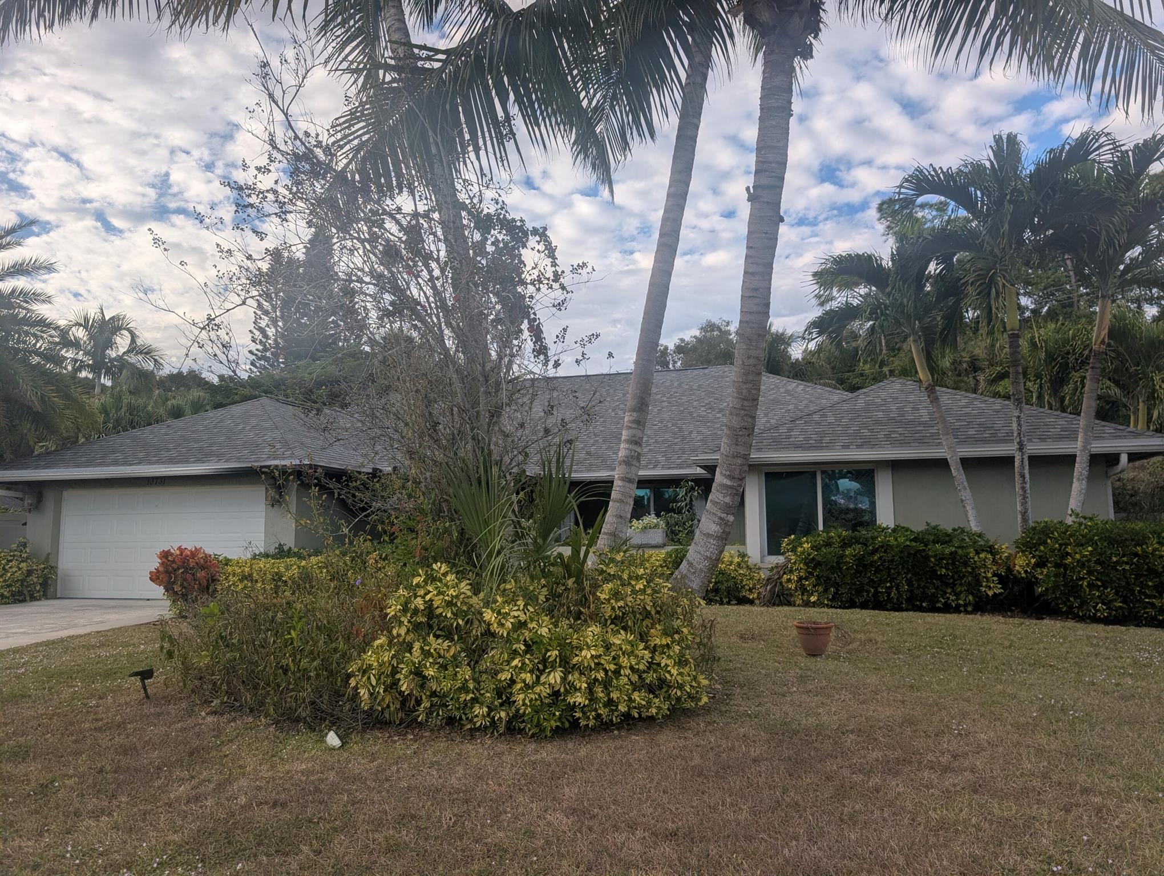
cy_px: 438
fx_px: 808
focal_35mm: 24
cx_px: 582
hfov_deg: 71.5
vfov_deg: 56.9
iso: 20
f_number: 1.68
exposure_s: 1/706
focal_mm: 6.9
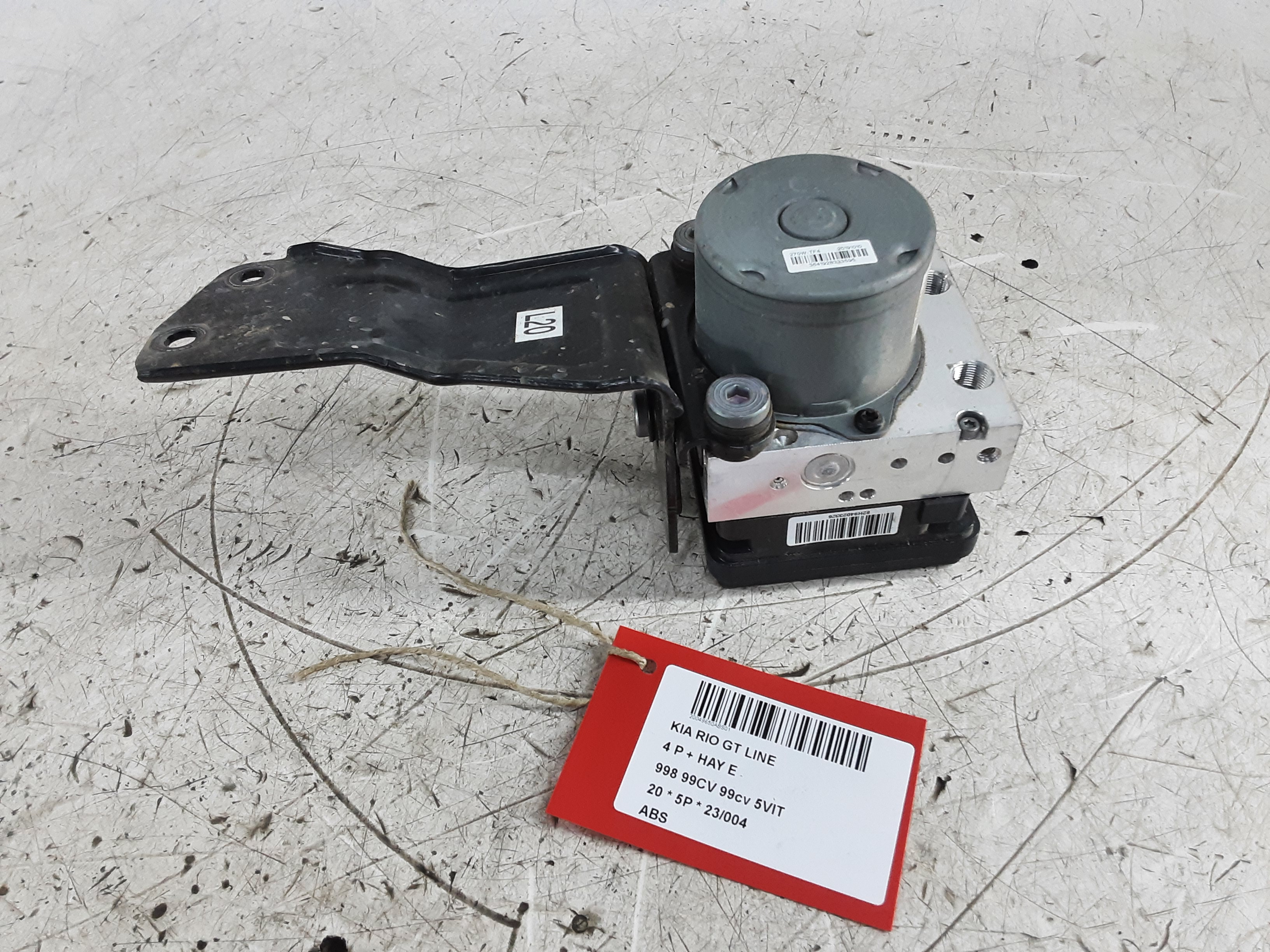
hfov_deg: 65.3
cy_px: 476
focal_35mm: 27
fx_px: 991
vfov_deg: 51.4
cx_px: 635
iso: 160
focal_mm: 2.91
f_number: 1.9
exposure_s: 1/50
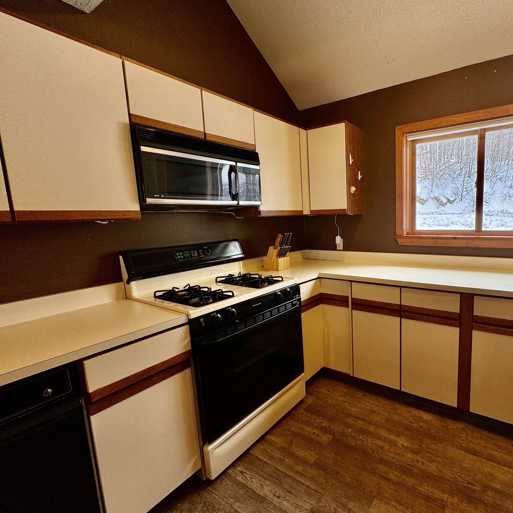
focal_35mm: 17
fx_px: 285
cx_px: 350
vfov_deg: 84.0
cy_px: 254
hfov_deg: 80.6
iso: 64
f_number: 2.2
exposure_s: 1/120
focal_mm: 2.22
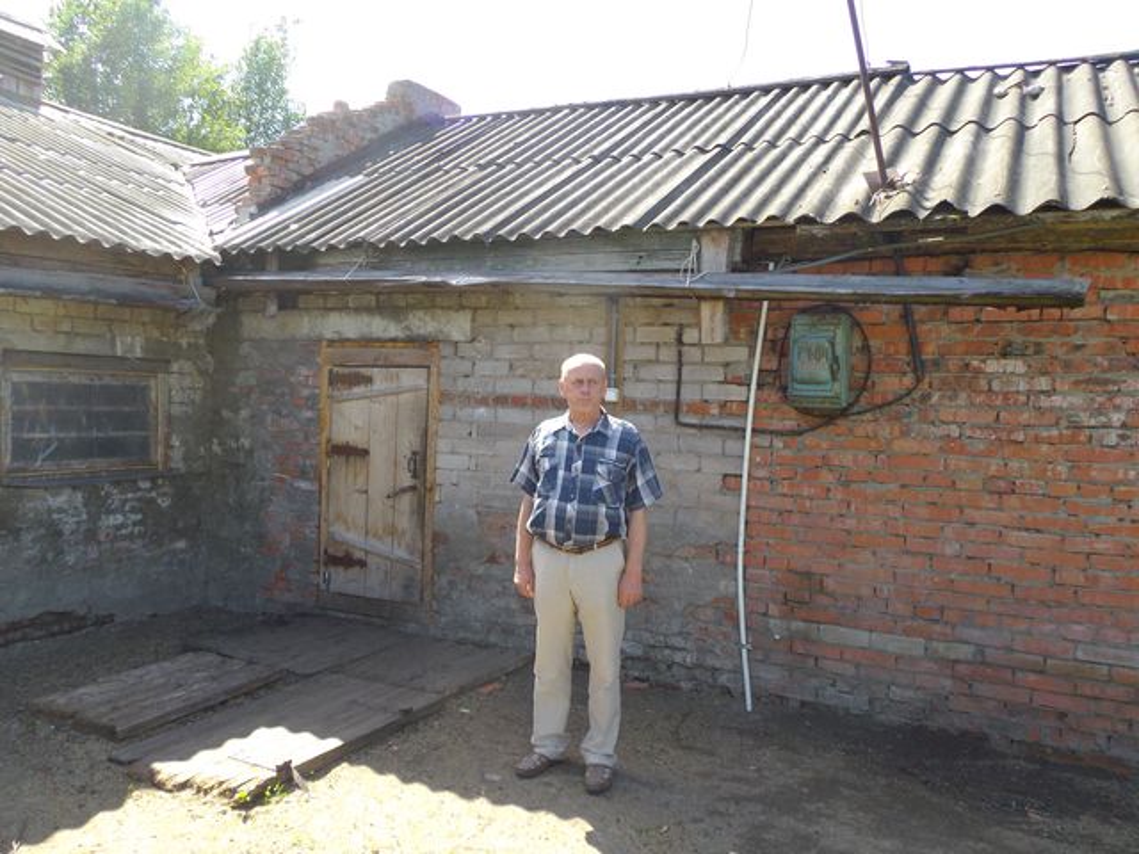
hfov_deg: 63.4
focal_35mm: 28
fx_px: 921
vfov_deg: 49.7
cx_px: 570
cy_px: 427
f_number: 3.1
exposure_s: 1/250
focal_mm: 5
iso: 100
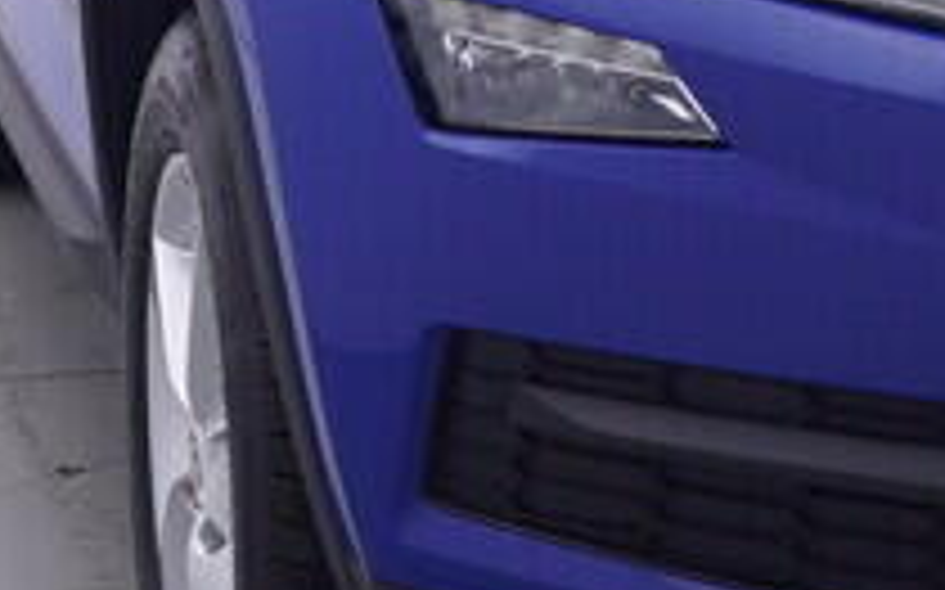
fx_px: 4054
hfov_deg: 13.3
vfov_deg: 8.2
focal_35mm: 158
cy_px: -207
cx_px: 630
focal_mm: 15
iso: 200
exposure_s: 1/80
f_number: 5
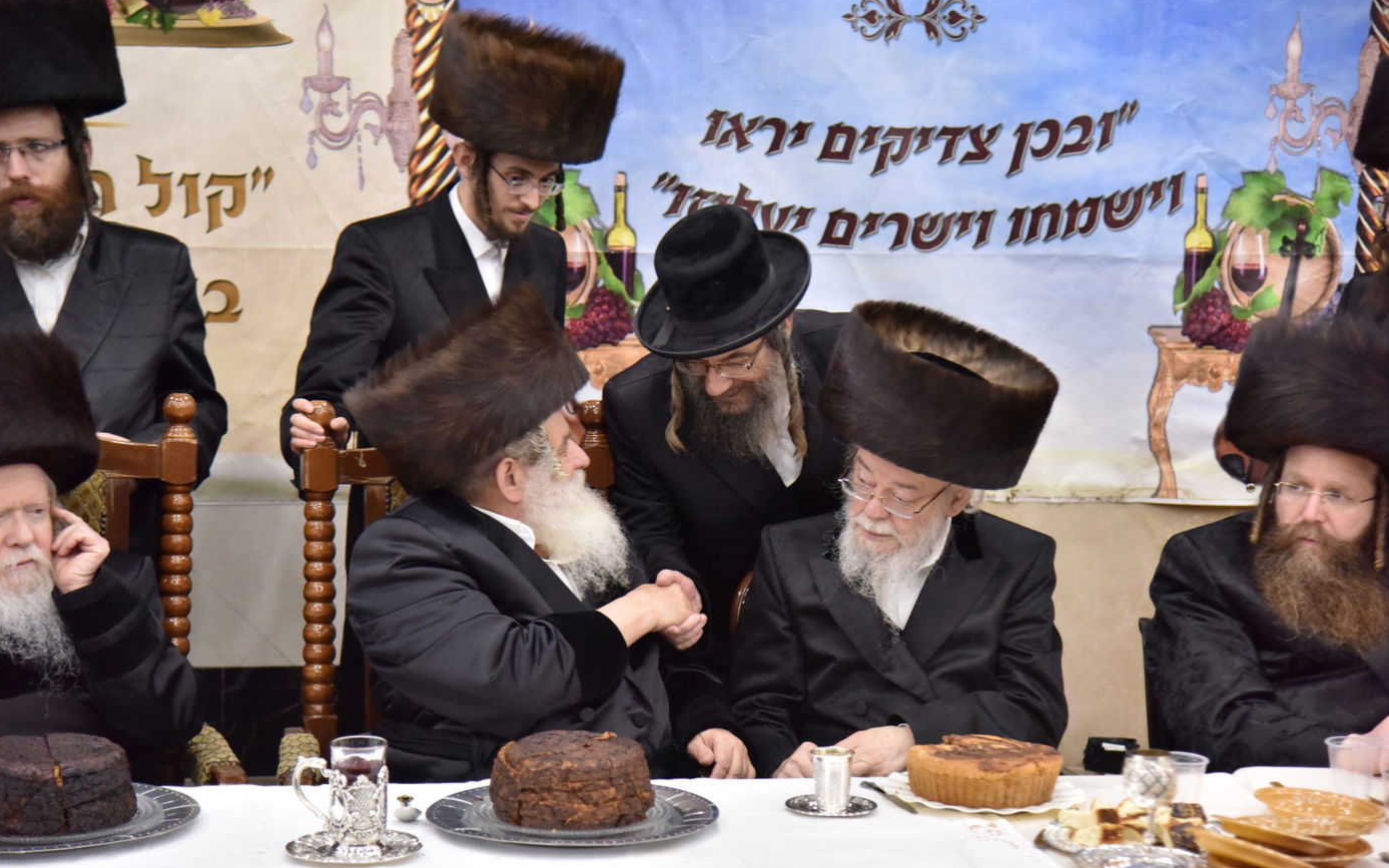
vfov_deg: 16.3
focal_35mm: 80
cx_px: 693
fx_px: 3029
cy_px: 429
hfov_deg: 25.8
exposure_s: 1/160
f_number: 4
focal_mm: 78
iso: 2000
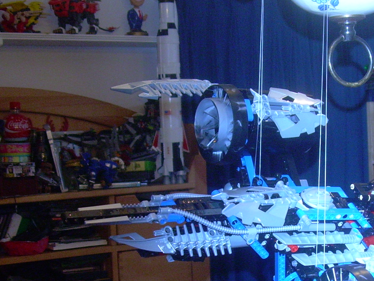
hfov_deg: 21.4
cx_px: 278
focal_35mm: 91
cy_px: 219
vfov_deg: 16.1
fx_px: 983
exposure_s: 1/60
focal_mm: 7.7
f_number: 3
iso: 200
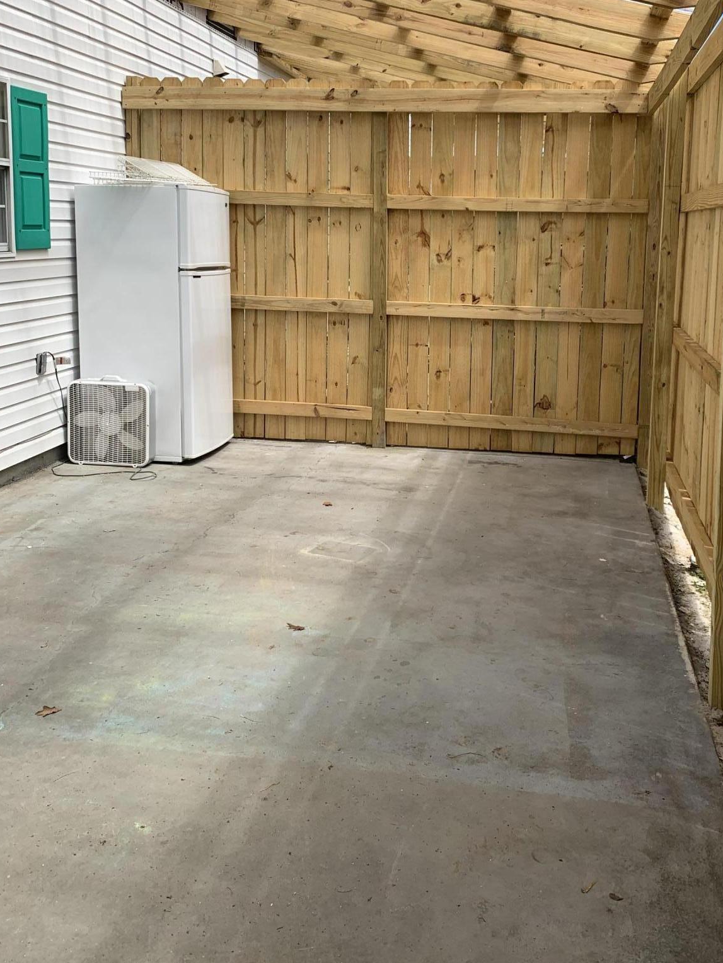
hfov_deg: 41.6
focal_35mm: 34
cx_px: 425
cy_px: 388
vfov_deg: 53.6
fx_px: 947
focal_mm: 4.25
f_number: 1.8
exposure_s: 1/1560
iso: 25
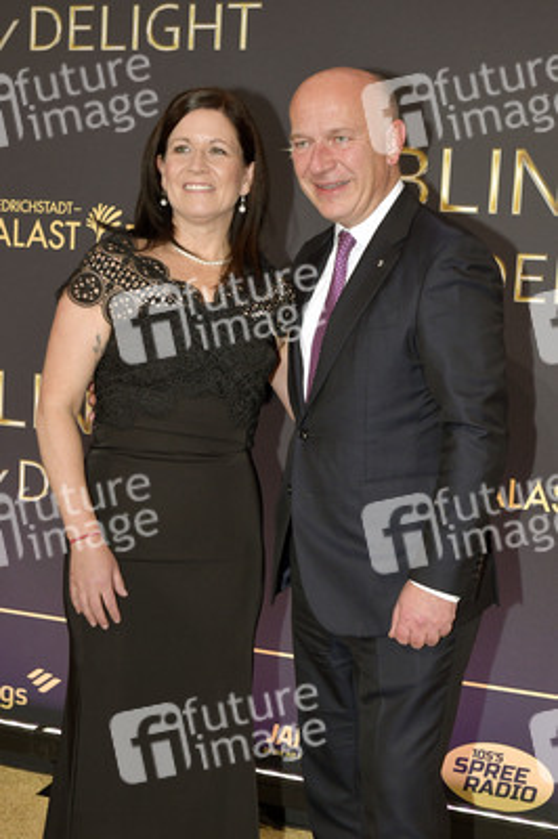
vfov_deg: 41.1
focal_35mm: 48
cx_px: 279
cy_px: 420
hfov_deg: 28.0
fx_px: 1118
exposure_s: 1/250
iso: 1250
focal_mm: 48
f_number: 6.3
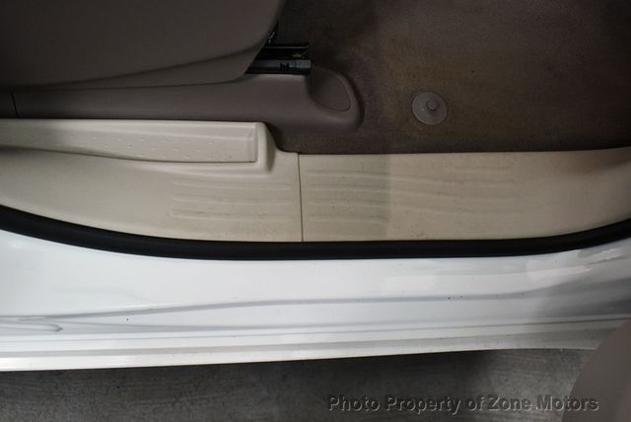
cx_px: 316
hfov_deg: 53.1
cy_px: 211
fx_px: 632
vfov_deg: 36.9
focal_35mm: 36
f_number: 3.5
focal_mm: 18
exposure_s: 1/125
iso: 1400
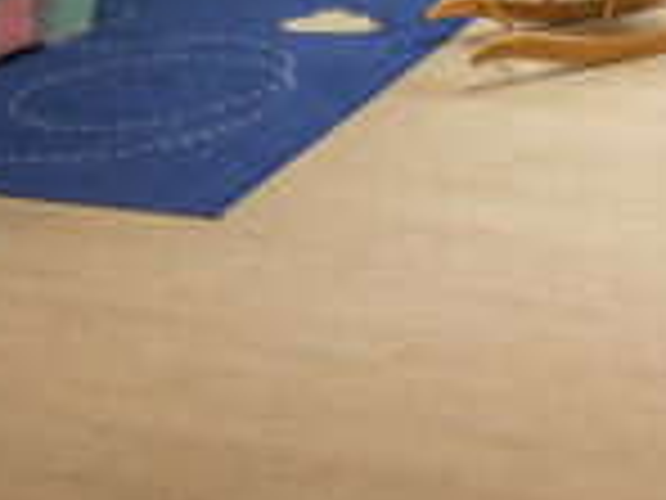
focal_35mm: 77
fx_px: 1481
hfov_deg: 23.9
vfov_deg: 15.6
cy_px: -468
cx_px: 704
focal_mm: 18
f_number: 4
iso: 400
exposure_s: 1/13
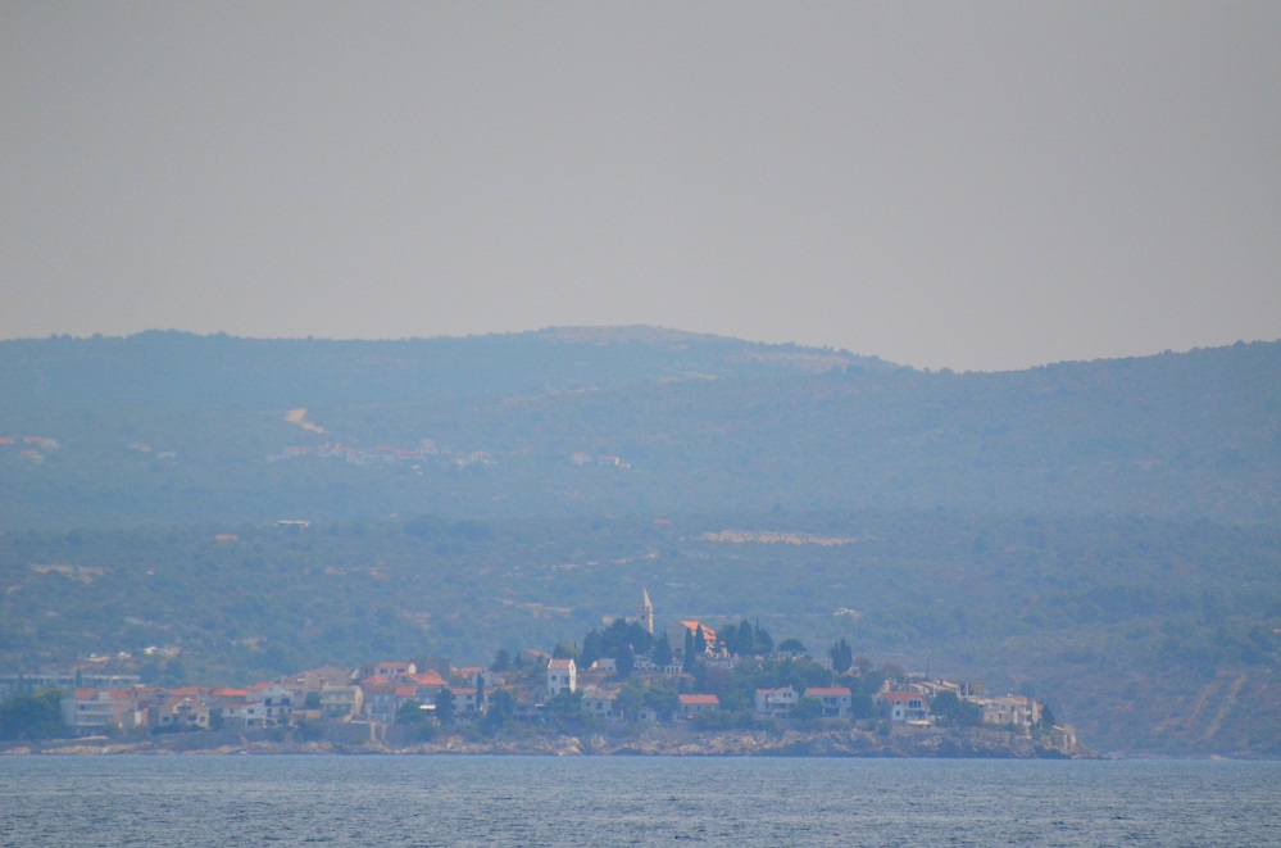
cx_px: 640
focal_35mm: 450
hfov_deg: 4.6
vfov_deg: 3.0
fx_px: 15974
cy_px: 424
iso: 1100
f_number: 5.6
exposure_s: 1/8000
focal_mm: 300
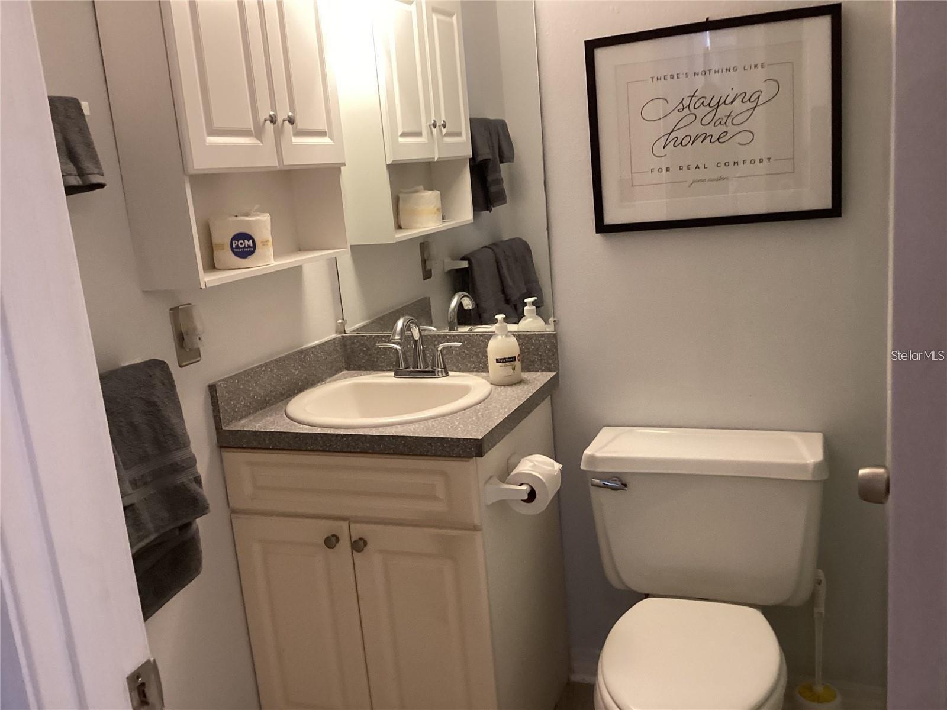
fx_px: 848
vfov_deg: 45.4
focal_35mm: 31
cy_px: 355
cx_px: 474
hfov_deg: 58.4
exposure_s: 1/60
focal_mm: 3.3
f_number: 2.4
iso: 250
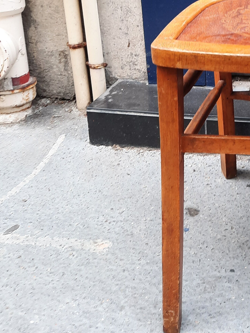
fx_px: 491
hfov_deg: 26.9
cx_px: 254
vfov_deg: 35.4
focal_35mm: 51
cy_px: 35
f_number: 2
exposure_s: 1/50
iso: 32
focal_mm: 4.6
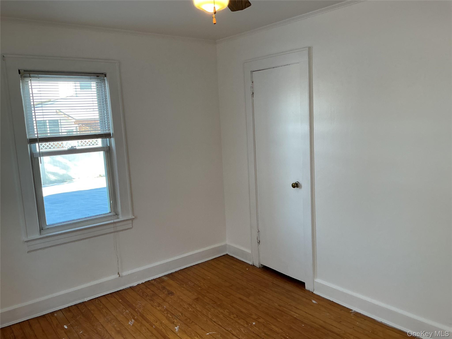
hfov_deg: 61.7
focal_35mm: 29
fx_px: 379
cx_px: 226
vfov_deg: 48.2
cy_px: 170
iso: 64
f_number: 1.8
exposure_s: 1/120
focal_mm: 3
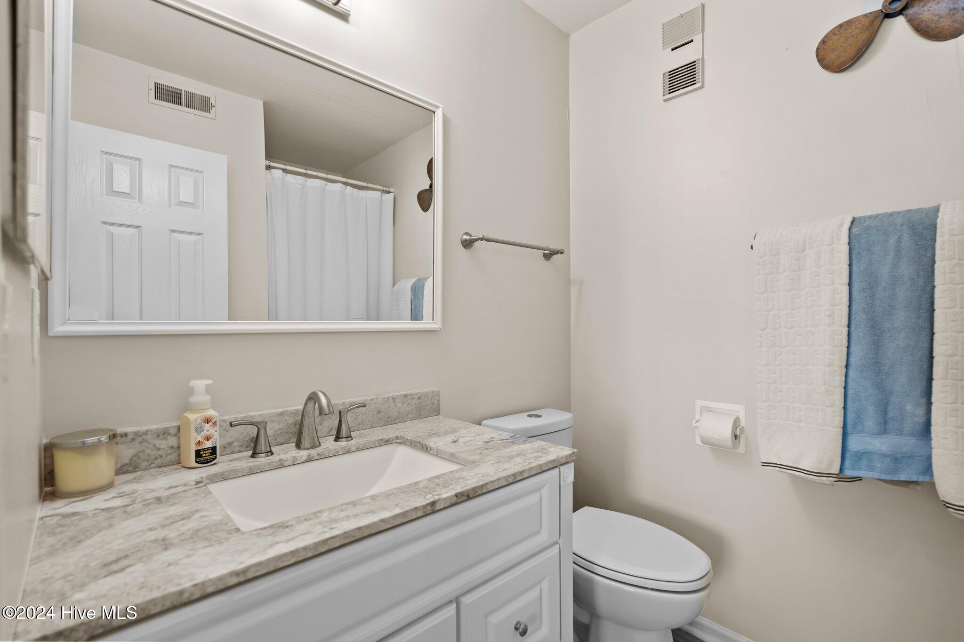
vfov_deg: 73.7
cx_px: 482
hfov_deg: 96.7
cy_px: 321
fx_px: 428
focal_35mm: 16
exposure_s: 1/5
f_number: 4
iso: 320
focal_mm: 16
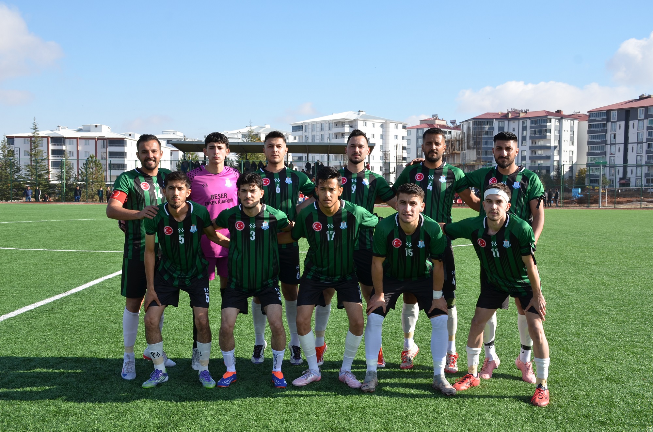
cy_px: 216
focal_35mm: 40
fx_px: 733
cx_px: 326
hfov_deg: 48.0
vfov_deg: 32.9
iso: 160
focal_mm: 27
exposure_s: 1/250
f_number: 8
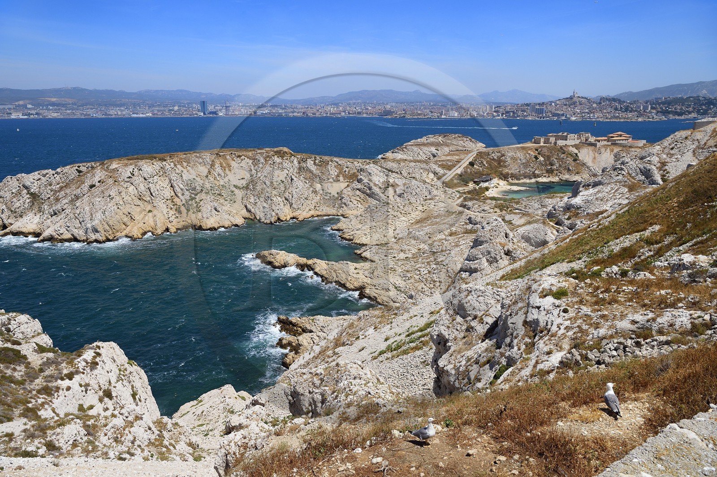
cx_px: 358
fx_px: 557
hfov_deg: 65.5
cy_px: 238
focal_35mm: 28
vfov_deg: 46.3
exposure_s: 1/640
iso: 200
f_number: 9
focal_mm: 28
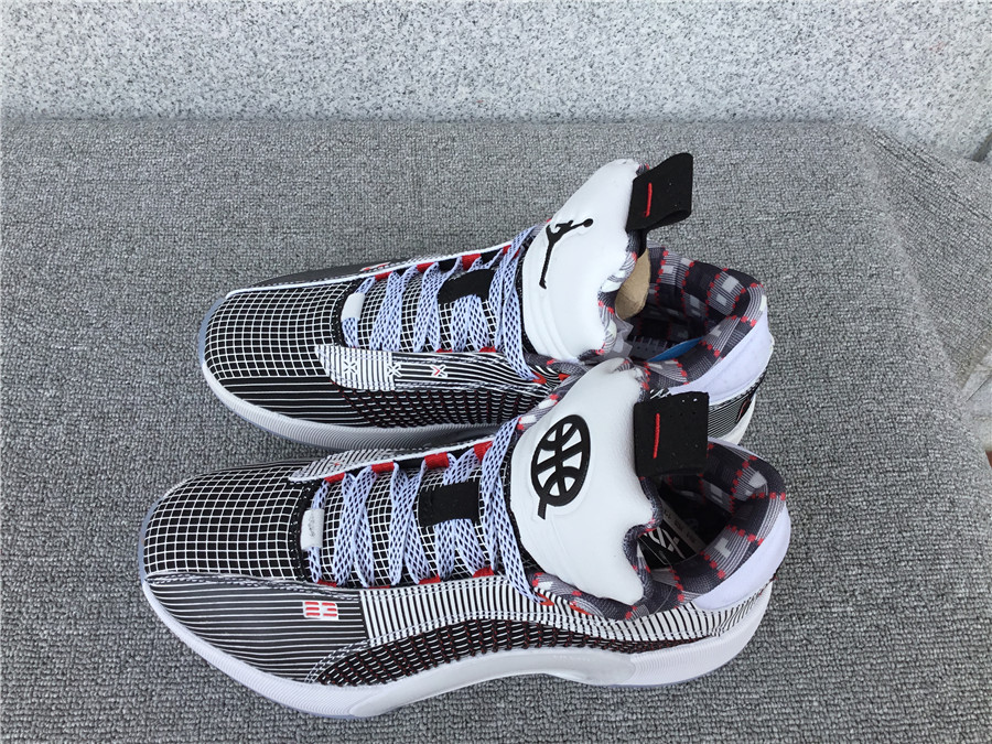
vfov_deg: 45.4
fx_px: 888
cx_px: 496
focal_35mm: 31
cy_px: 372
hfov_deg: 58.4
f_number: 2.4
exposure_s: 1/420
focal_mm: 3.3
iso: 25
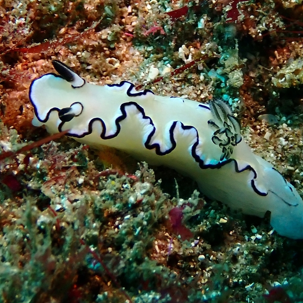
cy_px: 132
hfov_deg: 19.3
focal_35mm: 90
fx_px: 891
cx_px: 152
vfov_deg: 19.3
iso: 200
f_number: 5
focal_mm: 11.88
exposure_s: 1/125
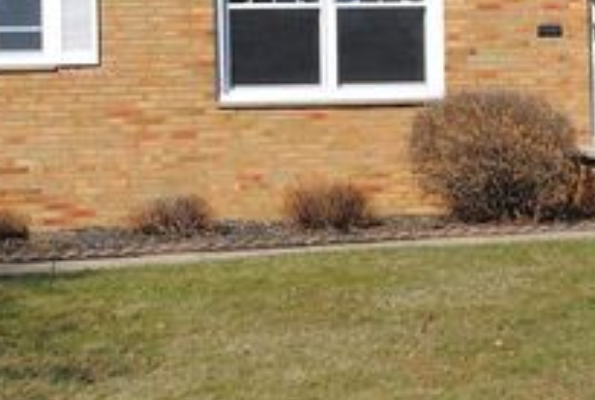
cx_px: 357
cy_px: 54
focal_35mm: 95
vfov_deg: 14.4
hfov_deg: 21.4
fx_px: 1575
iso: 100
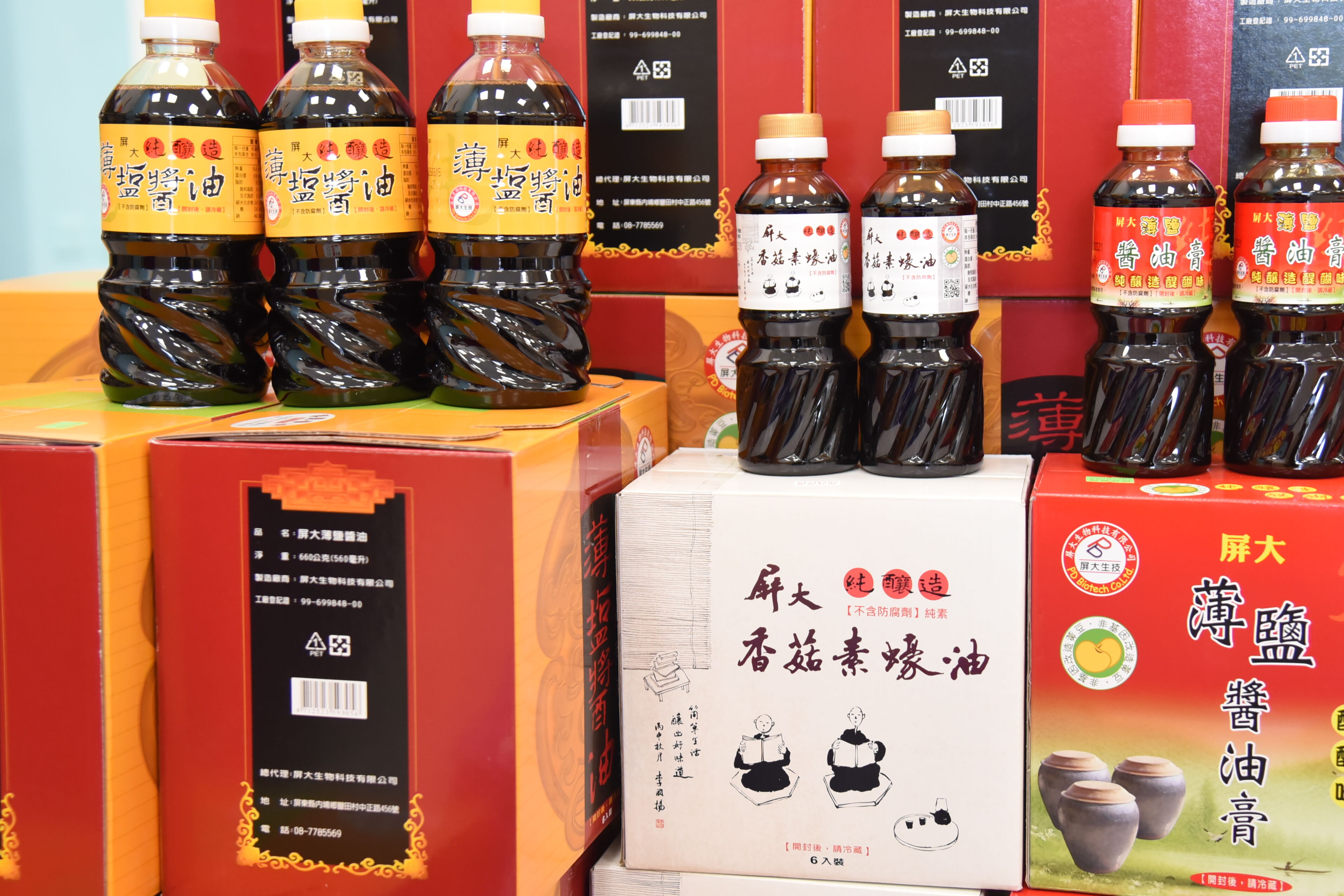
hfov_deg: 38.1
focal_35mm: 52
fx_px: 1941
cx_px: 749
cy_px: 384
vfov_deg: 26.0
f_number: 4
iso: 2800
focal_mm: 44
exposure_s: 1/250
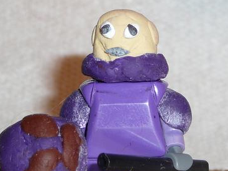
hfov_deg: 12.6
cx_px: 111
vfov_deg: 9.5
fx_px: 1035
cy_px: 89
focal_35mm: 157
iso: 80
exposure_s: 1/30
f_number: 3.8
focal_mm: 12.2
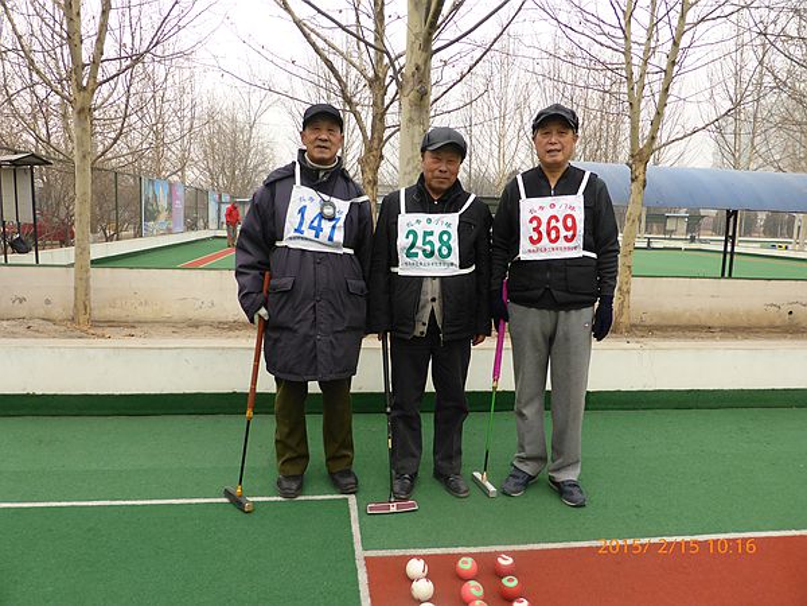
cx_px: 404
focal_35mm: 25
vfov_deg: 54.9
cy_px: 303
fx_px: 583
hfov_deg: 69.4
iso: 100
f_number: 3.3
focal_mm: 4.3
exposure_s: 1/160
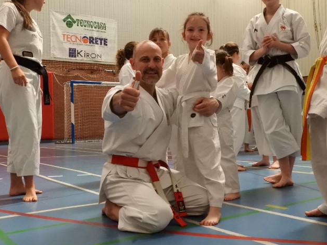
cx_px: 166
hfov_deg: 45.8
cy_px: 125
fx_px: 387
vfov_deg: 35.1
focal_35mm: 41
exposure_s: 1/160
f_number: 6
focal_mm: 7.2
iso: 1600
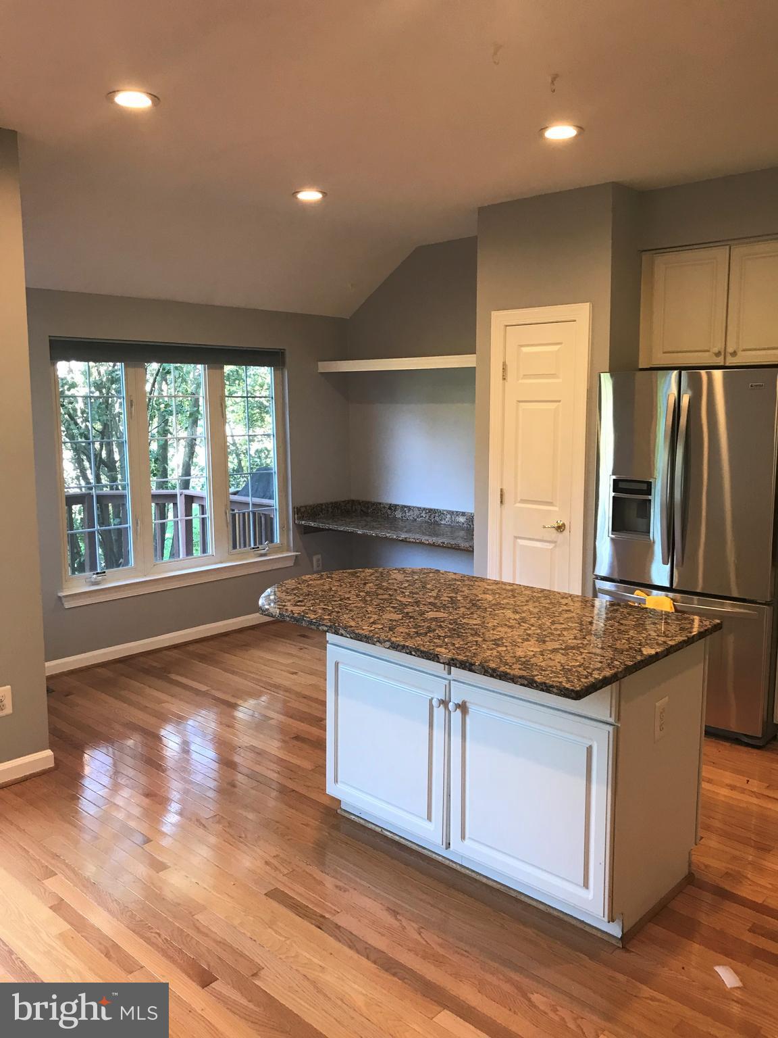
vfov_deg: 63.4
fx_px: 839
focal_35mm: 28
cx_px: 389
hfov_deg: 49.7
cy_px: 519
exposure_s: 1/30
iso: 32
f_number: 1.8
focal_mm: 3.99
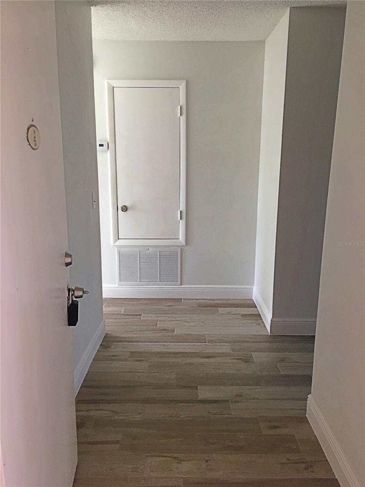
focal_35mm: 29
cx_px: 182
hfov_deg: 48.2
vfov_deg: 61.7
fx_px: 408
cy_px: 244
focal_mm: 4.15
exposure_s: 1/30
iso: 80
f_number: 2.2
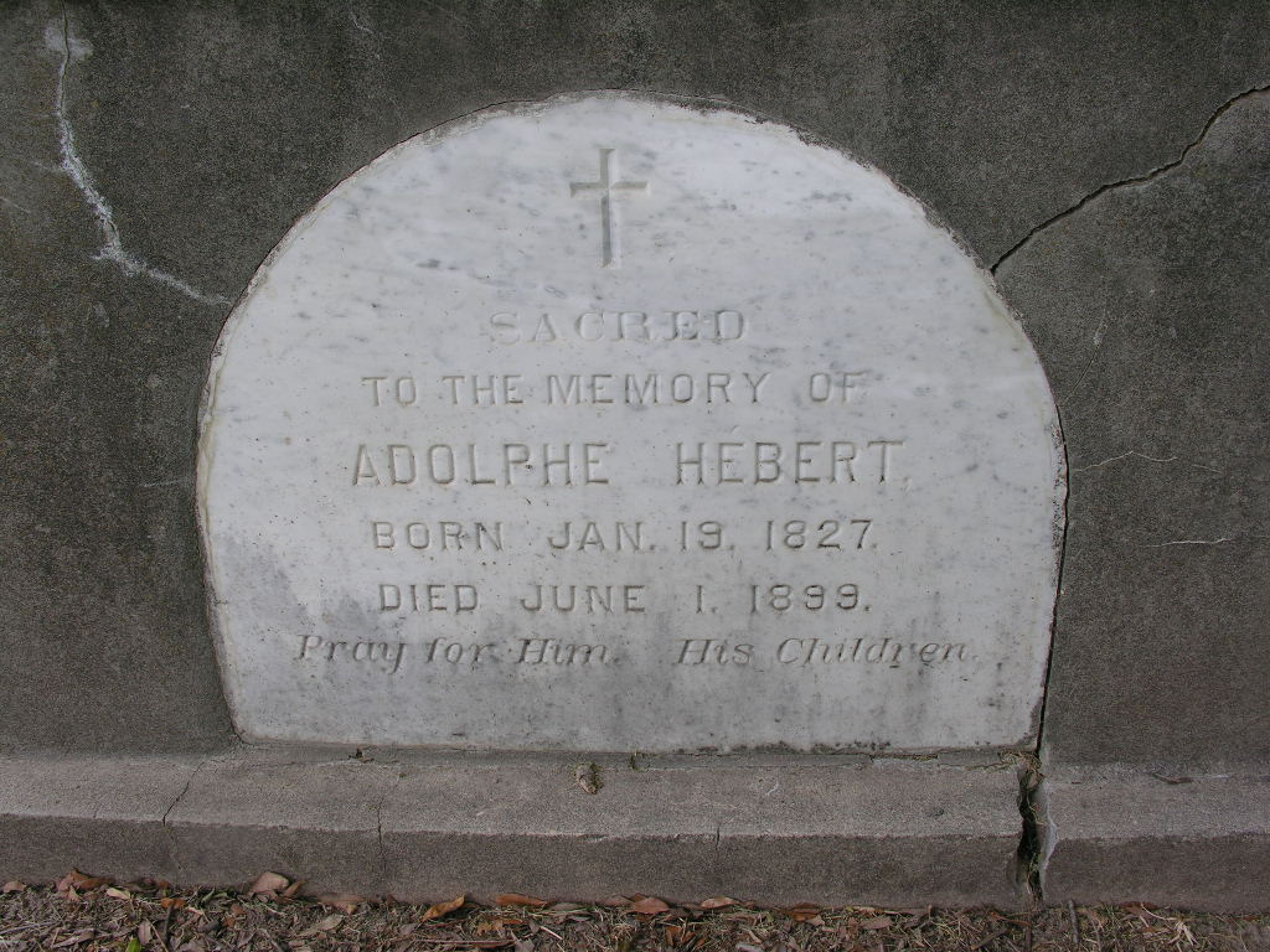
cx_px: 635
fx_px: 1284
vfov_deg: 40.7
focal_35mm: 35
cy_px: 476
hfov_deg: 52.6
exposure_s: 1/138
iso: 50
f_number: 4.5
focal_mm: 8.9
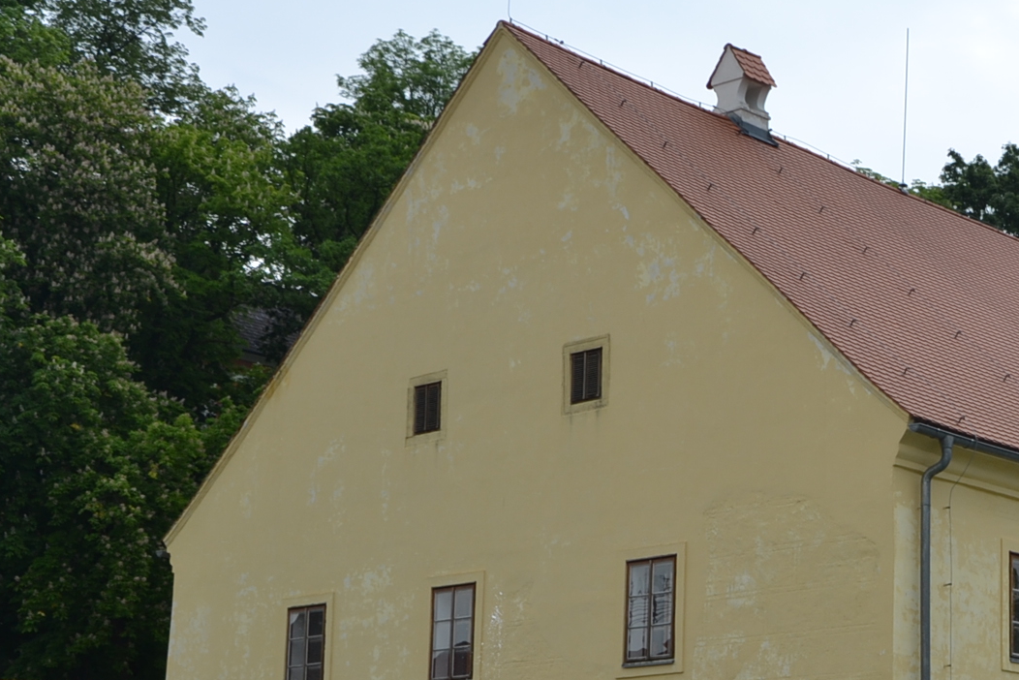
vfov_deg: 16.3
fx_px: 2324
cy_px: 670
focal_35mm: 82
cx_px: 1032
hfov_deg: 23.6
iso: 100
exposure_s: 1/200
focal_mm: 25
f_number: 8
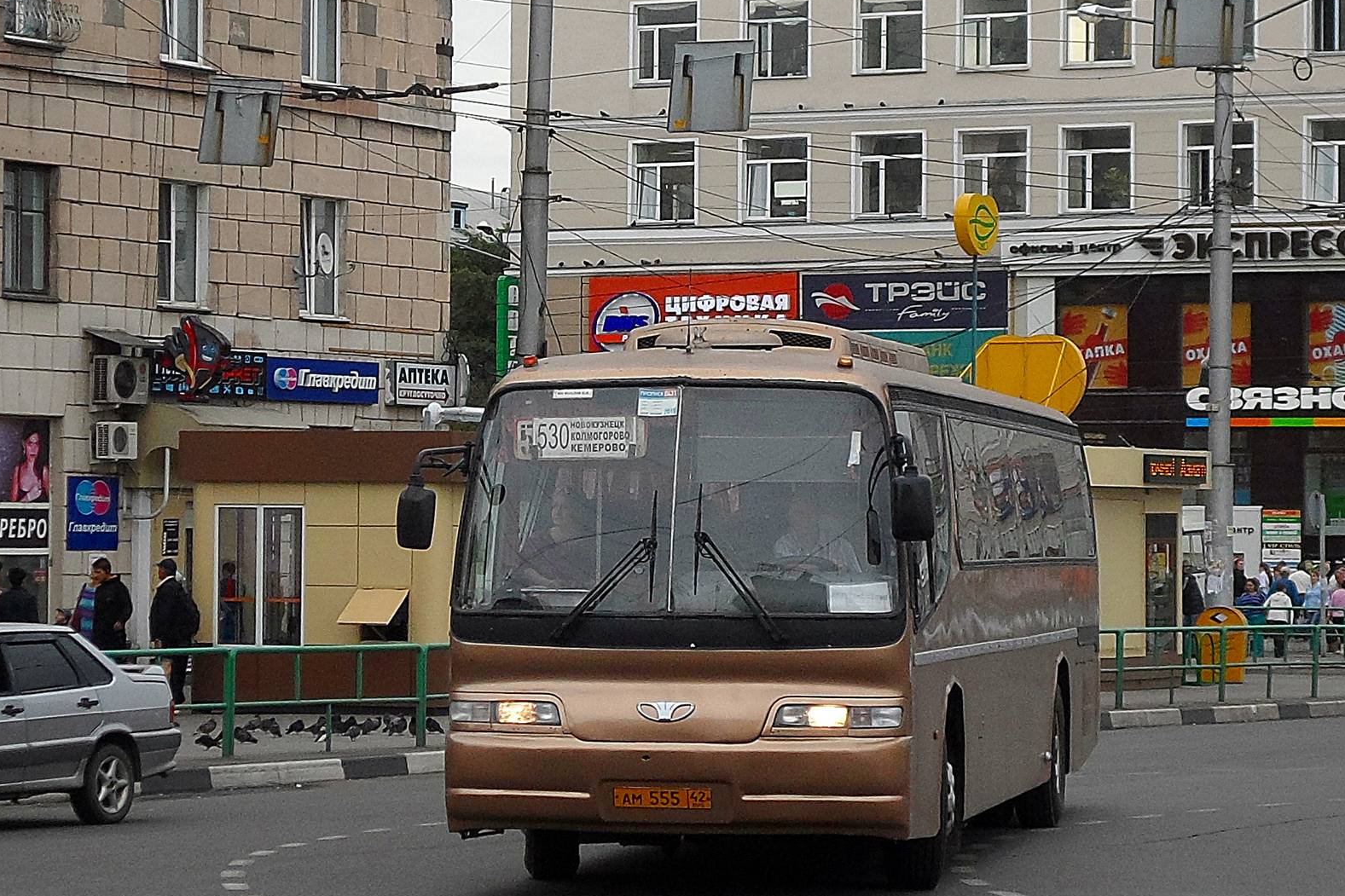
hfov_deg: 35.1
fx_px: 2129
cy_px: 459
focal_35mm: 57
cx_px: 664
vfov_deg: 23.8
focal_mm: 9.7
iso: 80
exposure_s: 1/180
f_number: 3.6
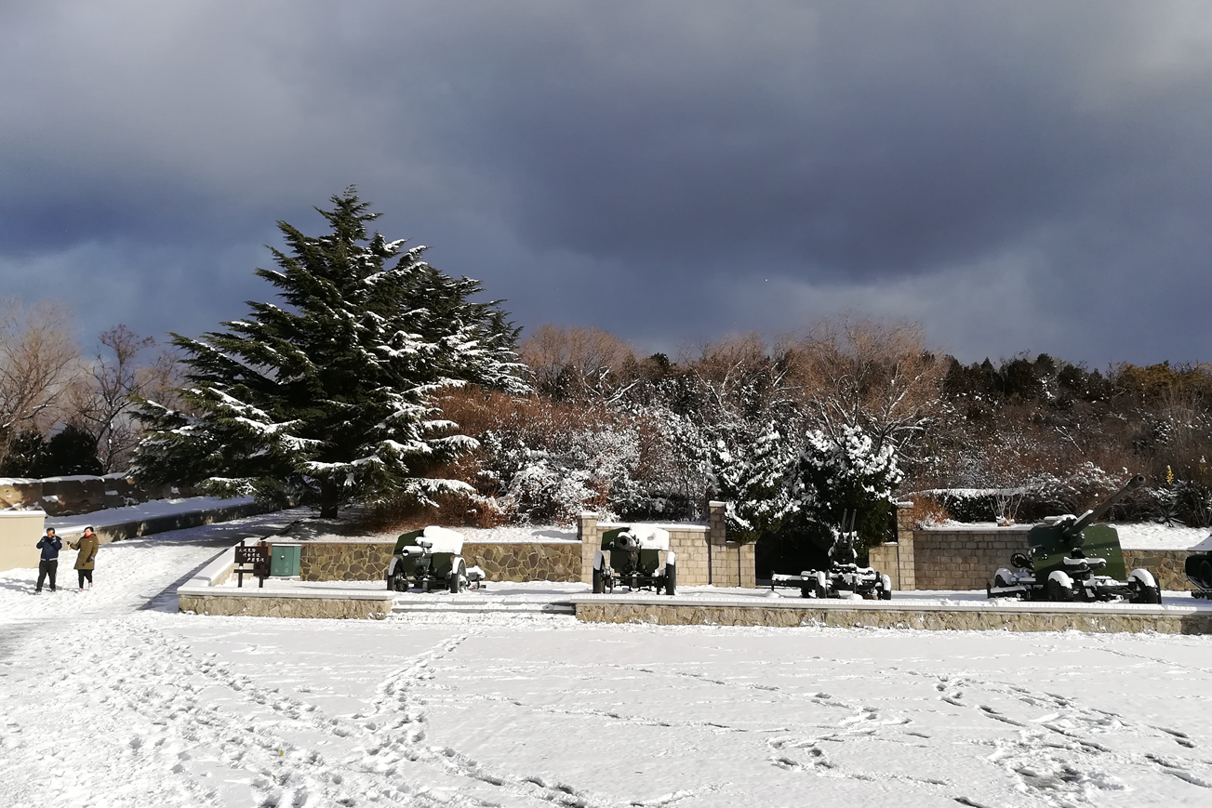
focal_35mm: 28
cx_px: 607
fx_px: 943
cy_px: 389
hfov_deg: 65.5
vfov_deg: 46.4
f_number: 2.2
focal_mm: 3.83
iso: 50
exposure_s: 1/1416
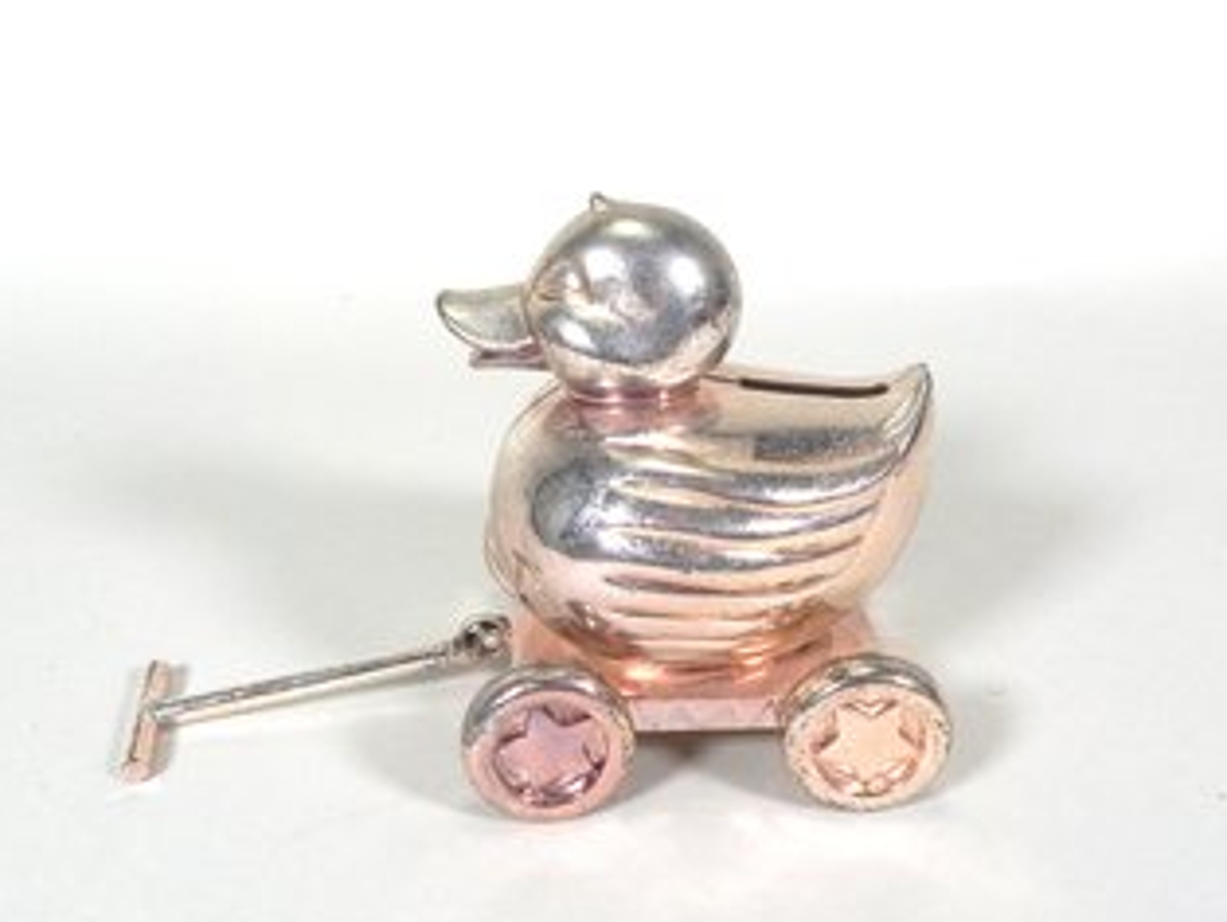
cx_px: 586
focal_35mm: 24
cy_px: 443
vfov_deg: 56.9
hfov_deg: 71.5
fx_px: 851
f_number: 3
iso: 125
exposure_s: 1/100
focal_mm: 4
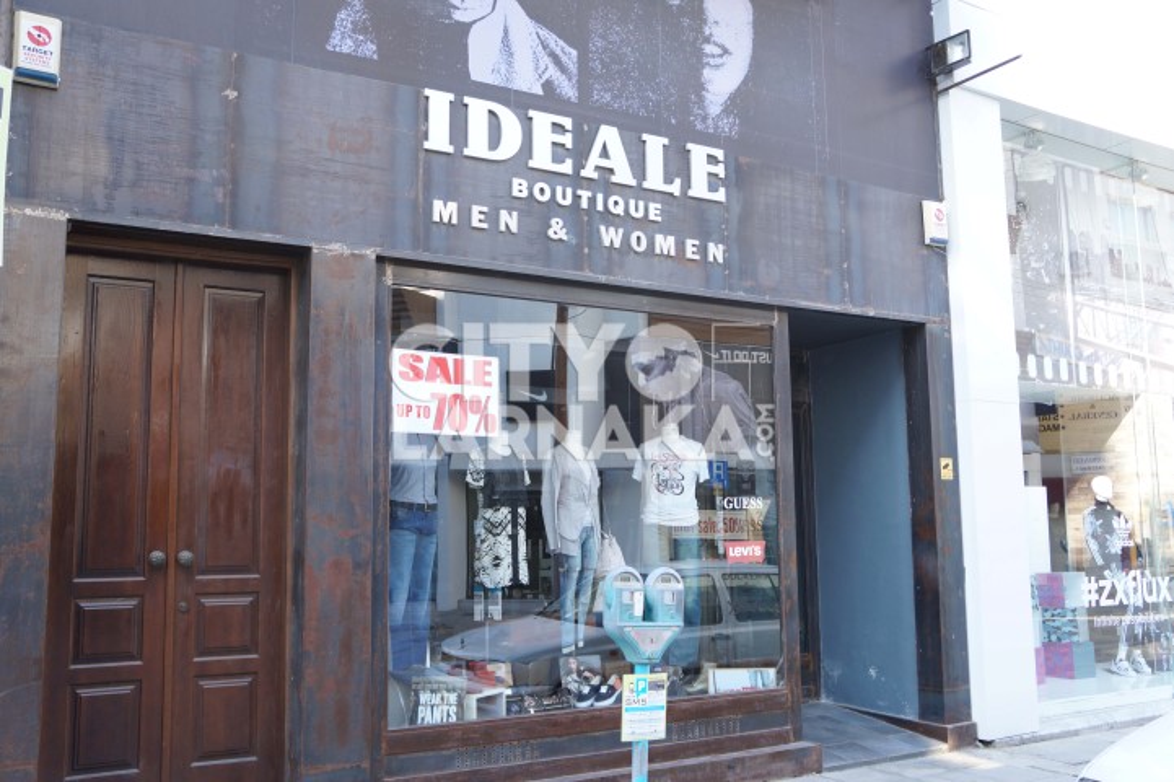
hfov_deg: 59.5
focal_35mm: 32
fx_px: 1027
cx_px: 587
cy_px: 391
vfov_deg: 41.7
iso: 320
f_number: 4
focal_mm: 21
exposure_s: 1/160
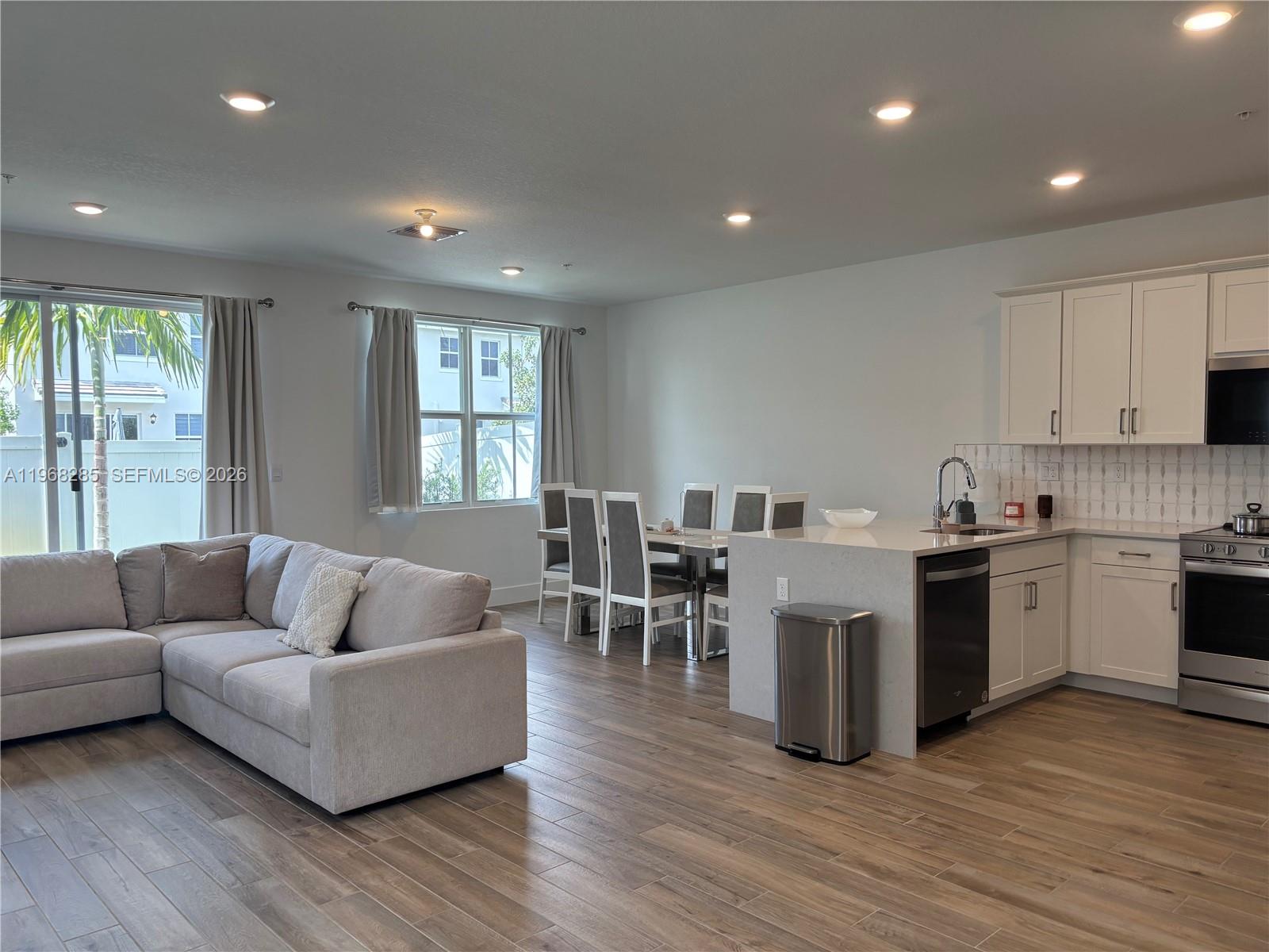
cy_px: 476
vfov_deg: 53.1
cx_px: 634
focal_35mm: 26
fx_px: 953
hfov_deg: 67.3
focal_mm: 5.96
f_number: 1.6
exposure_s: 1/120
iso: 64
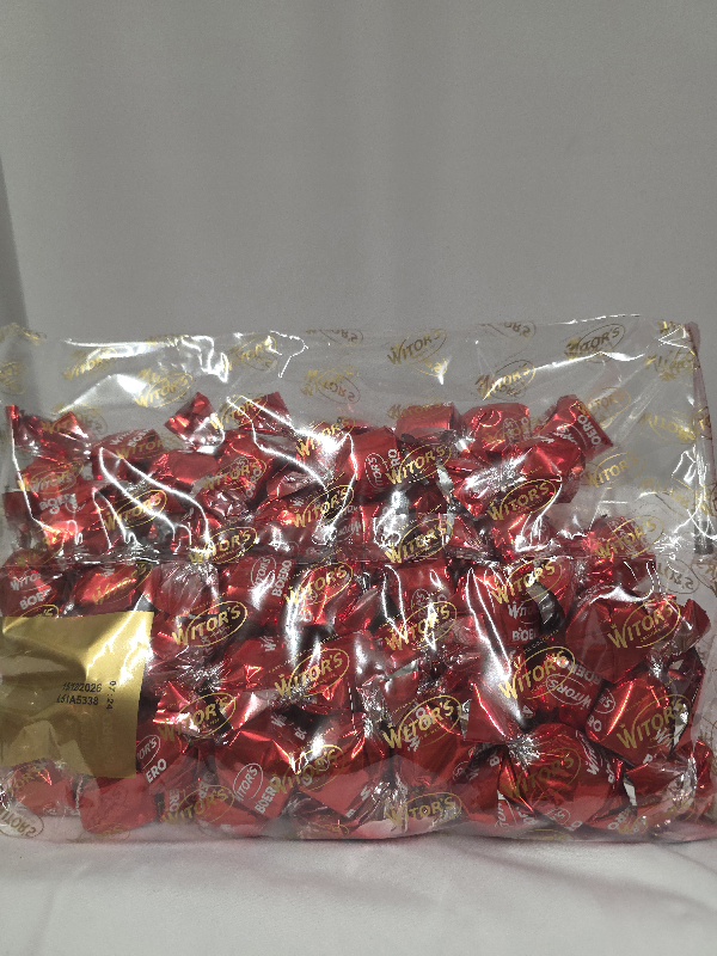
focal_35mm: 23
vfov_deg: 73.9
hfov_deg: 58.9
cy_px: 478
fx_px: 635
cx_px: 358
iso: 250
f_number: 1.7
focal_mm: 6.3
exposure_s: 1/101
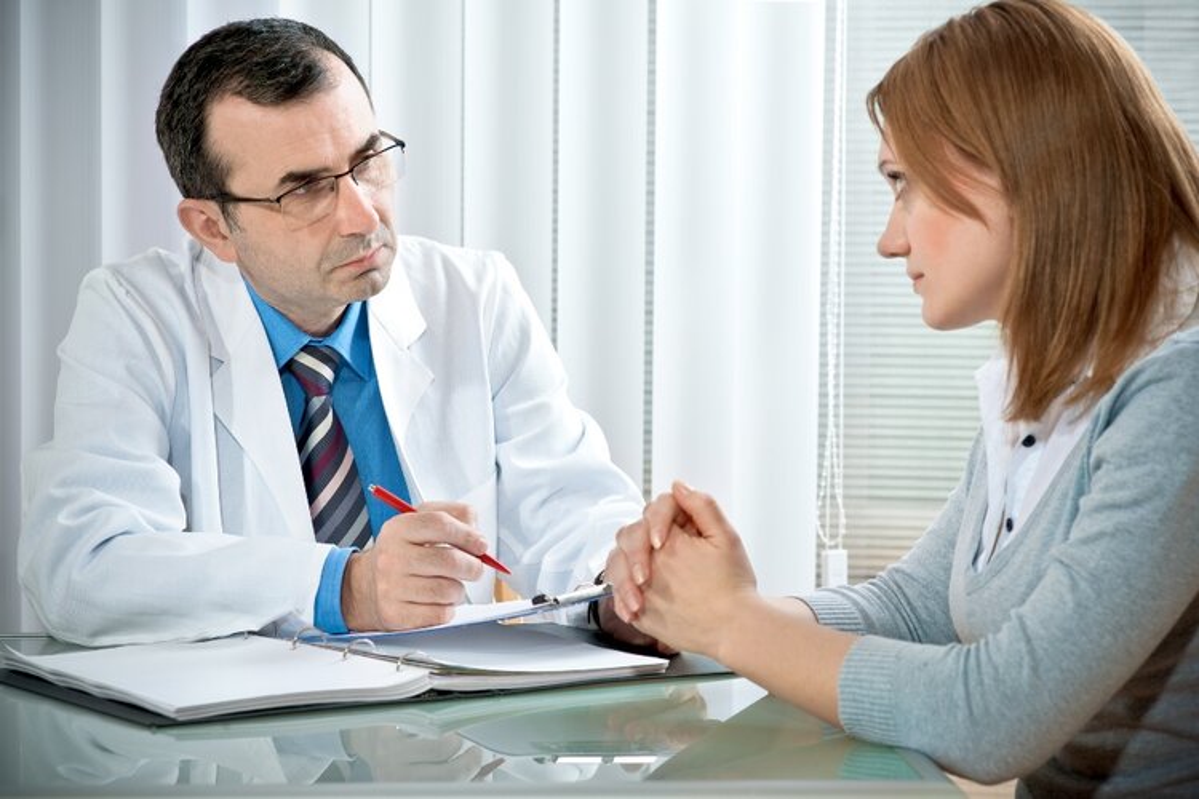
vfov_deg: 13.0
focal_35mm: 105
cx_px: 600
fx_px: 3497
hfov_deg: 19.5
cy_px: 400
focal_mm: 105
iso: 100
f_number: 8
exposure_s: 1/160
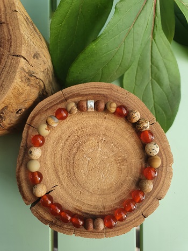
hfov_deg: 53.1
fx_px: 188
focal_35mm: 26
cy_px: 126
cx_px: 94
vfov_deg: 67.3
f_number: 2.4
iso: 50
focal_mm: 4.32
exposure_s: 1/201
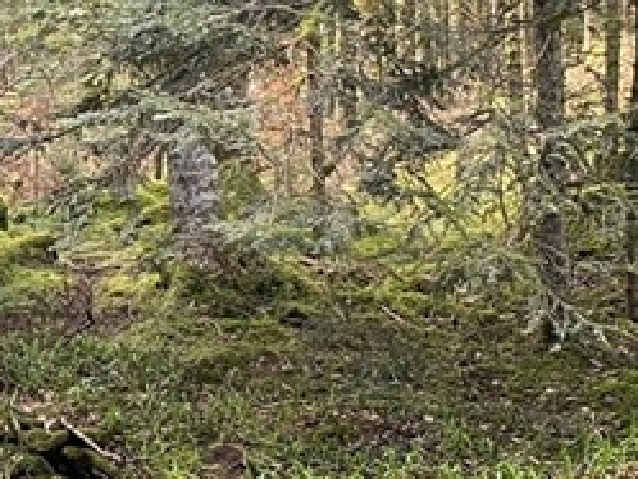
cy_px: 441
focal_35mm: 73
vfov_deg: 19.8
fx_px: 1346
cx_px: -149
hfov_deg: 24.0
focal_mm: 4.25
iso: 125
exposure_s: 1/60
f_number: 1.8
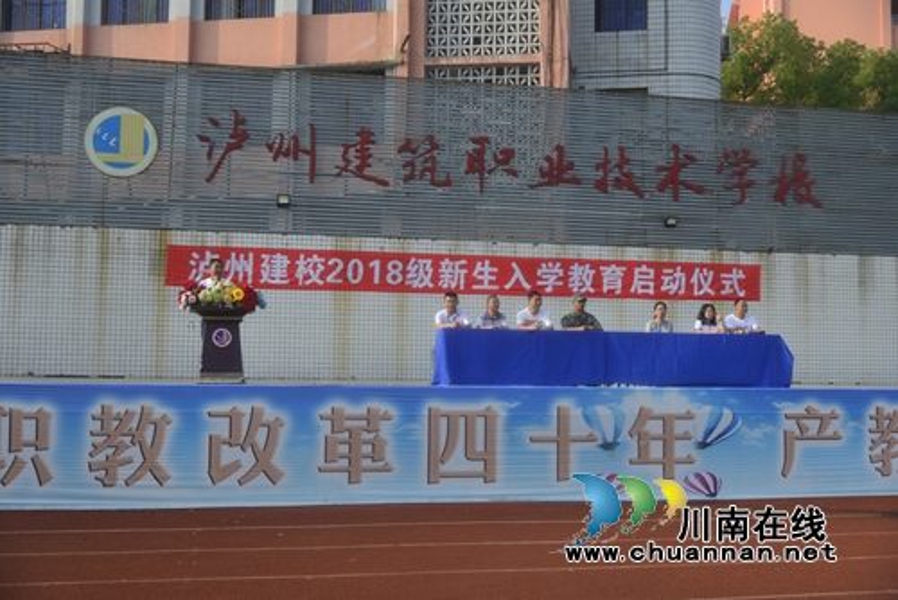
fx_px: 948
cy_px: 300
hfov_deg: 50.7
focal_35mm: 38
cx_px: 449
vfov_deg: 35.1
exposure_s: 1/800
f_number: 4
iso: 100
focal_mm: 38
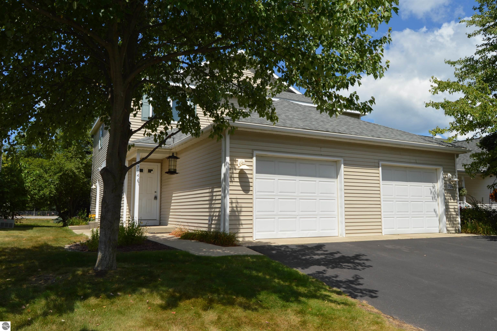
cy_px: 166
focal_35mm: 27
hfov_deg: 67.4
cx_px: 248
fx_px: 372
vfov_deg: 47.8
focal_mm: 18
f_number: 11
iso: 100
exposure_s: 1/200
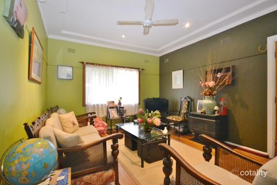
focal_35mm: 18
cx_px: 138
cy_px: 92
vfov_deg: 67.3
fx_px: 138
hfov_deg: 90.0
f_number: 4.5
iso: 2800
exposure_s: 1/60
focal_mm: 12
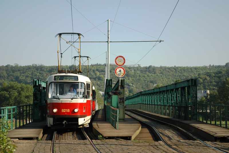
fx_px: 496
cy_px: 76
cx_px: 114
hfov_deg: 26.0
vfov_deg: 17.5
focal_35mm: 78
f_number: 4.5
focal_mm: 52
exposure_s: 1/1600
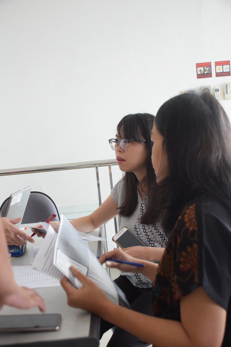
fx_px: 448
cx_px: 116
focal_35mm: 46
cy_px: 174
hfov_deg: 28.9
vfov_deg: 42.3
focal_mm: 31
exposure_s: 1/60
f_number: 4
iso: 2000
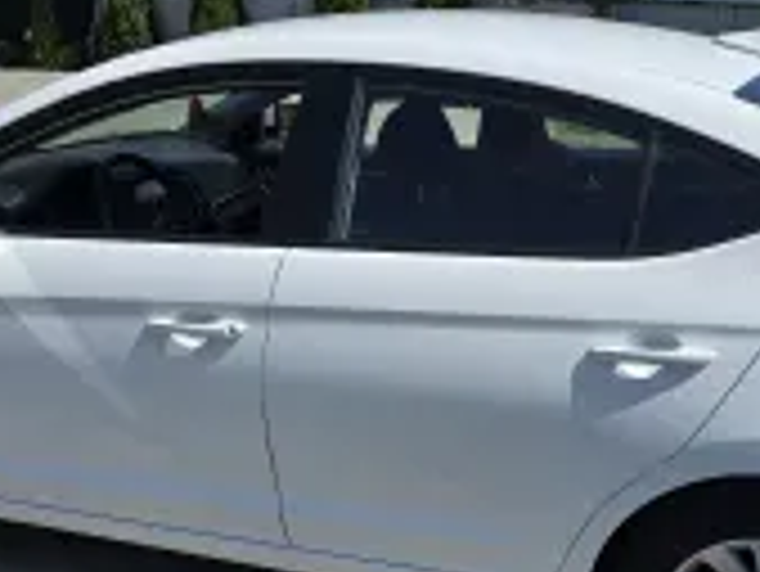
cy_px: 522
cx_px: 495
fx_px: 1077
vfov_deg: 28.5
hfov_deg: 38.5
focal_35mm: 49
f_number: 1.7
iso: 12
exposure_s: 1/1078
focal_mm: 6.3
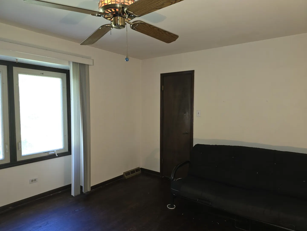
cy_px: 116
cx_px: 154
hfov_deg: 73.9
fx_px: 204
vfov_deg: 58.9
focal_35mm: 23
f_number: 1.7
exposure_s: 1/24
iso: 125
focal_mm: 6.3
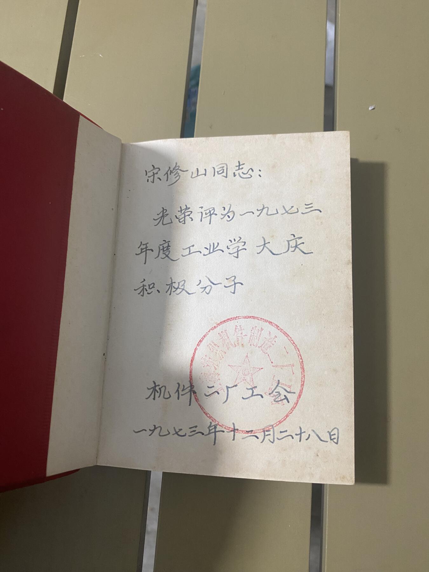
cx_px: 214
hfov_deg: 53.1
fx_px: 430
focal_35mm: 26
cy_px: 286
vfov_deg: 67.3
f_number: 1.8
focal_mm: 4.25
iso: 160
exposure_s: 1/50
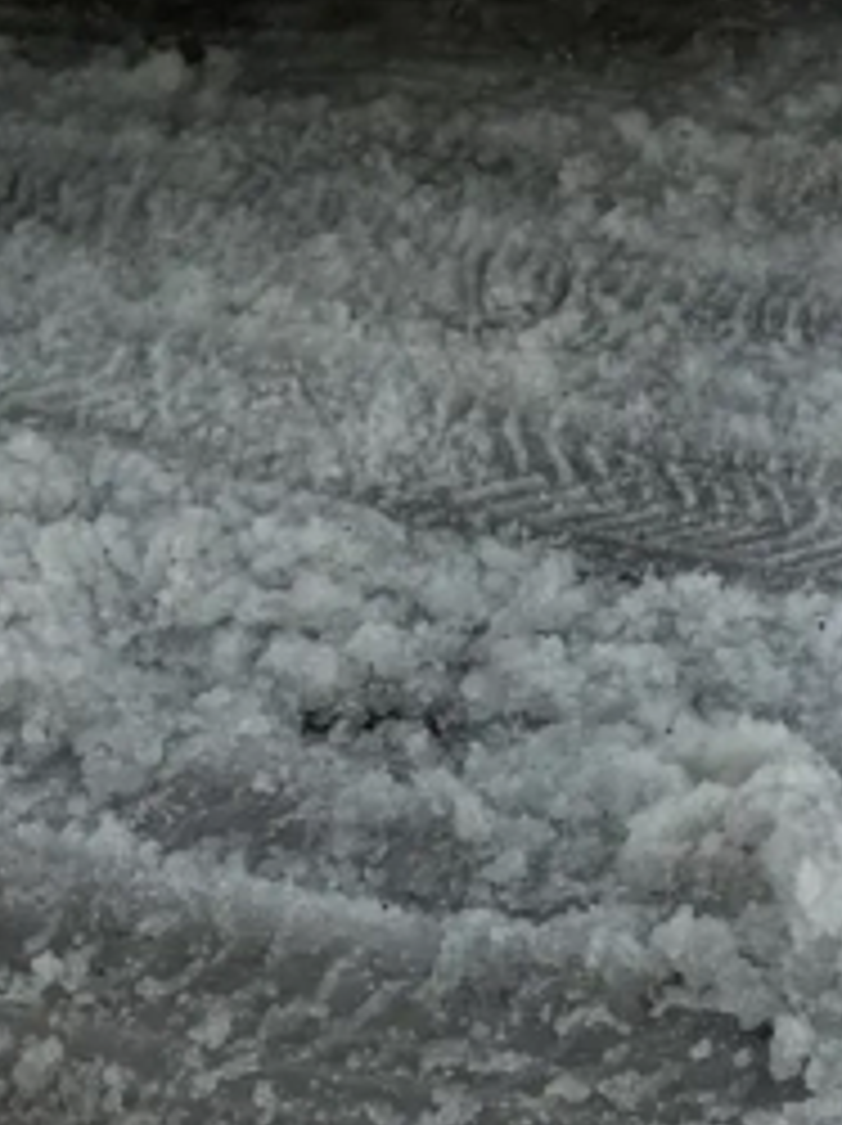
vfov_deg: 12.5
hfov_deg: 11.5
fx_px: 4158
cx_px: 644
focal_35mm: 128
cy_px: -1480
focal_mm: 6.76
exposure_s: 1/539
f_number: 1.78
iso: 80
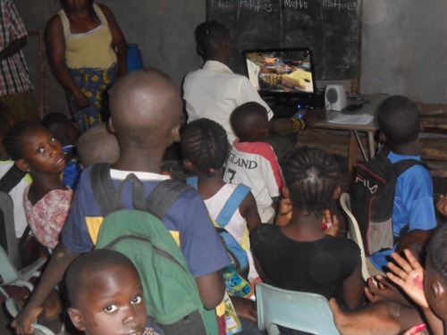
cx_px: 224
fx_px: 568
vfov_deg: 32.9
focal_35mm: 44
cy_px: 168
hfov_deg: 42.9
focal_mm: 7.8
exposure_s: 1/45
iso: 400
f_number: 4.5
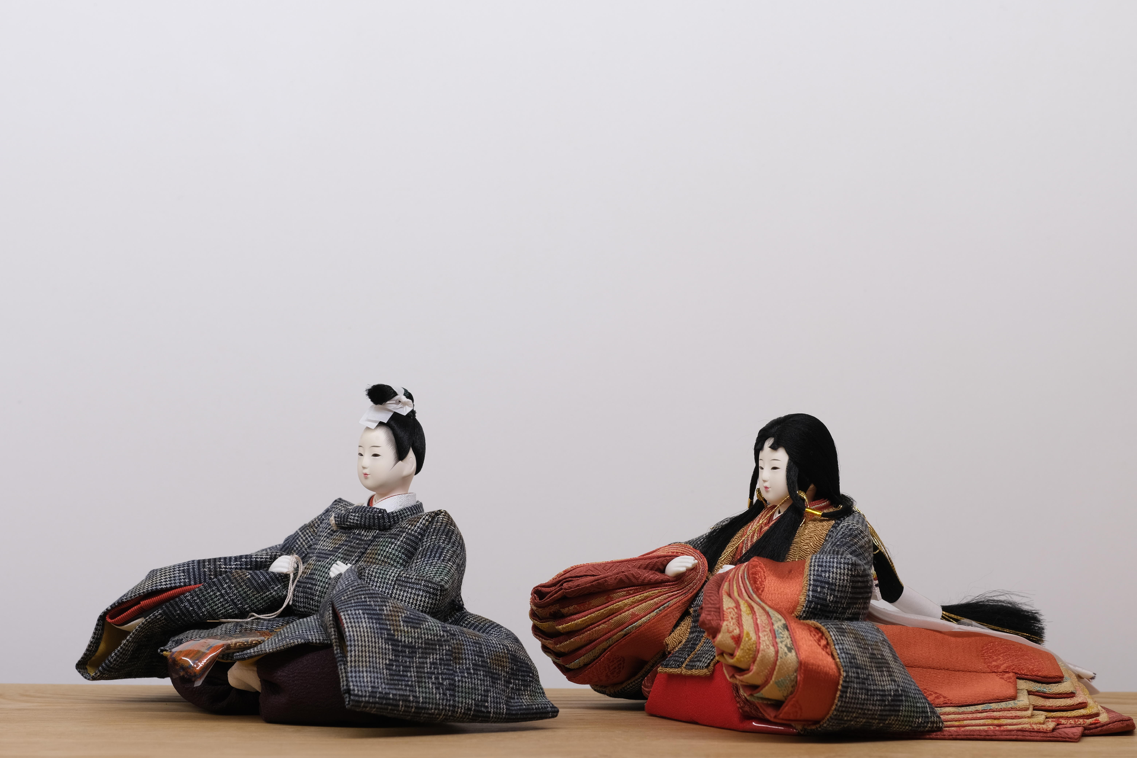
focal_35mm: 120
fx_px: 3790
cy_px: 379
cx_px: 568
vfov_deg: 11.4
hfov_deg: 17.1
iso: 200
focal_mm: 80
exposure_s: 1/6
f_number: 8
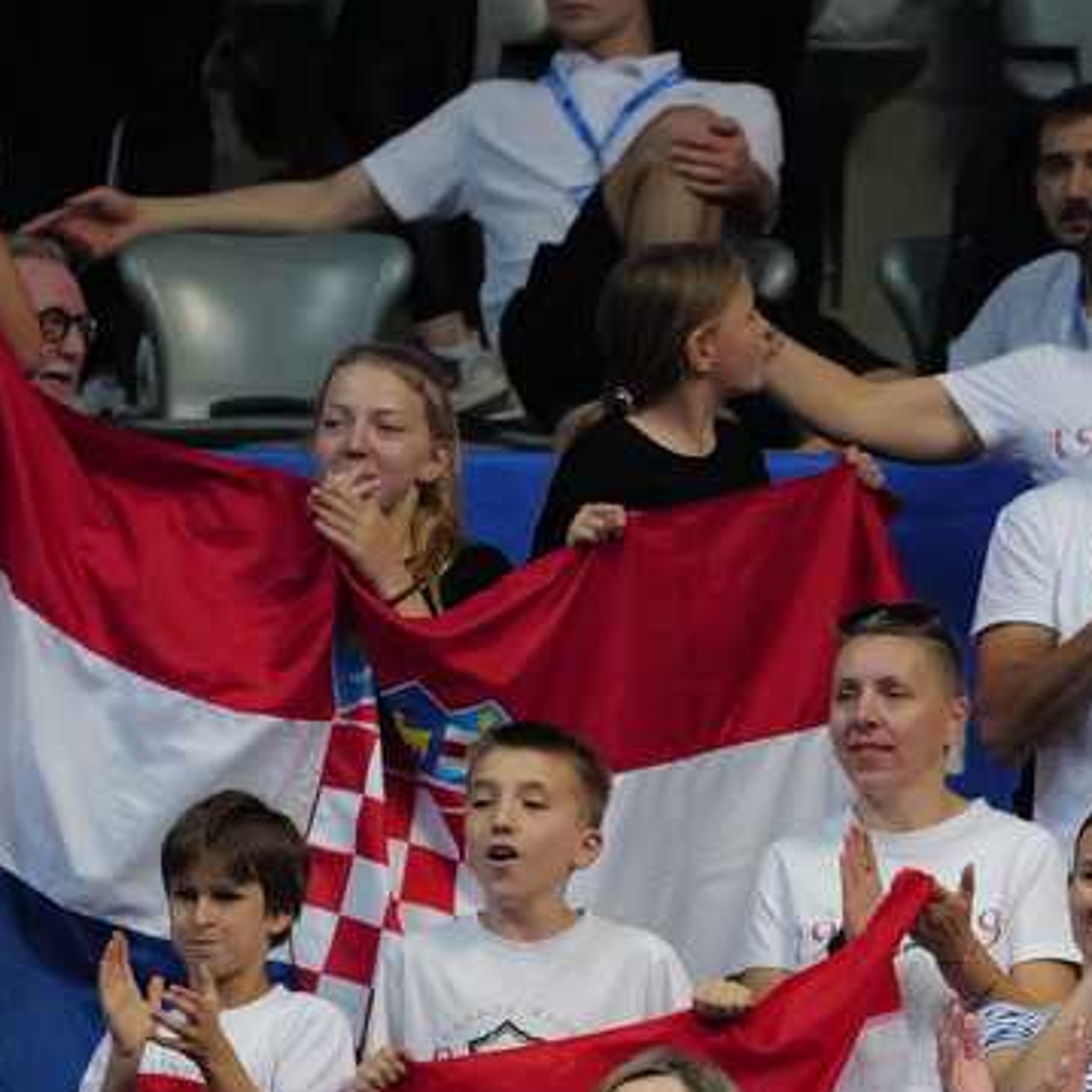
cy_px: 1265
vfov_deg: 2.3
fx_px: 27018
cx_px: 1256
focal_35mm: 757
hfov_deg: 2.3
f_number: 2.8
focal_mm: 200
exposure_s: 1/1000
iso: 6400
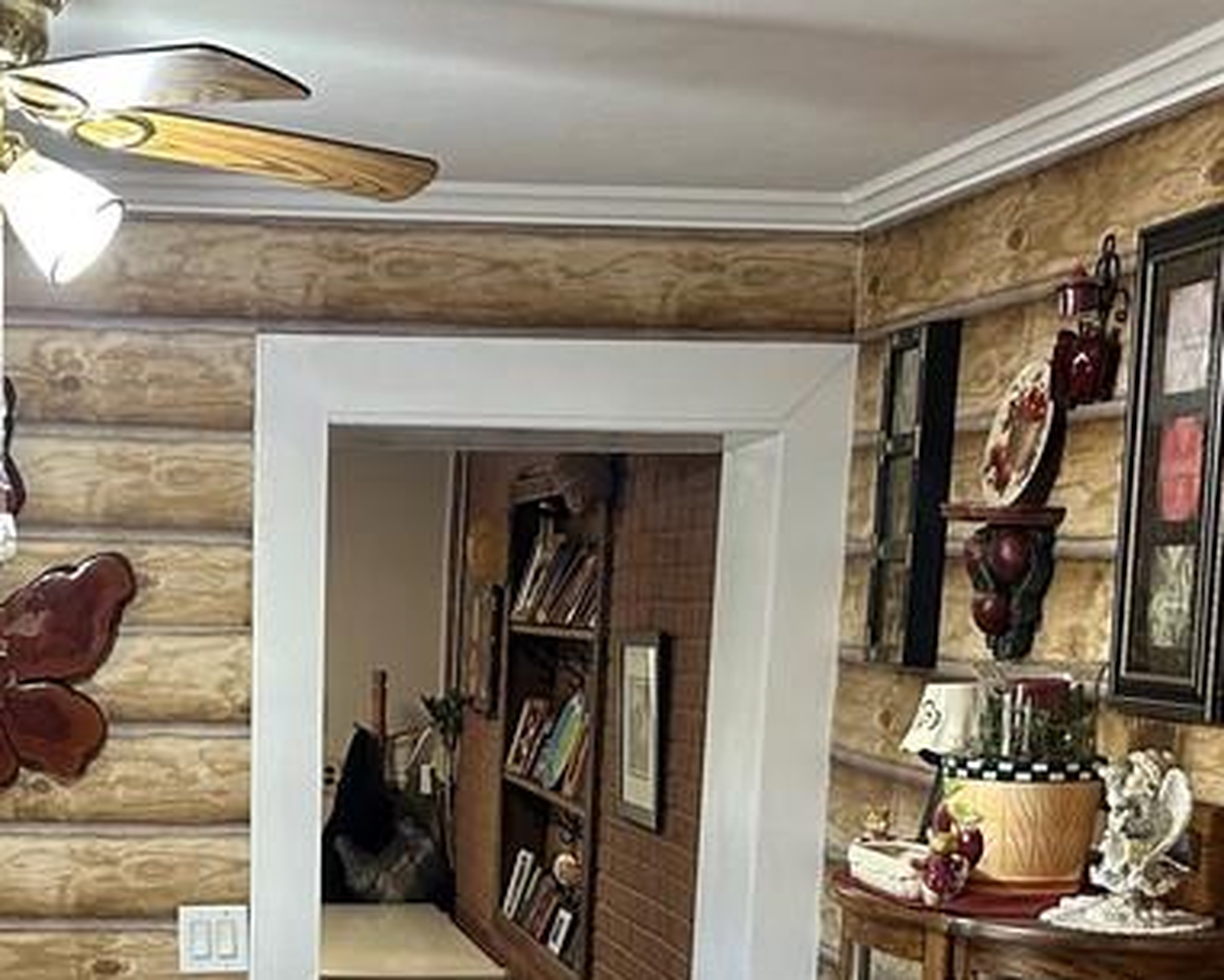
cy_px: 996
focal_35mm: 63
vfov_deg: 23.2
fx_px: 2283
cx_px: 199
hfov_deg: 29.2
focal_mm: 6.86
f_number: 1.78
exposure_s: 1/60
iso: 250
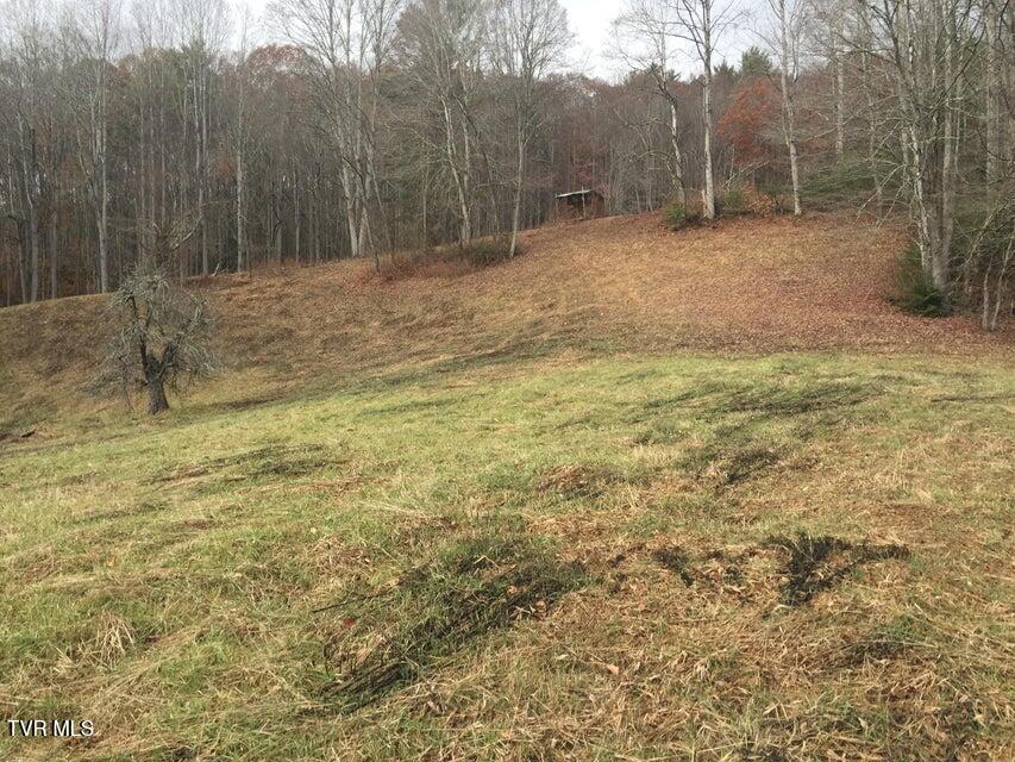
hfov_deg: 61.7
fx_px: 850
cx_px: 508
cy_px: 381
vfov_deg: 48.2
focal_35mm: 29
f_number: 2.2
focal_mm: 4.15
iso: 32
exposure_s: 1/494
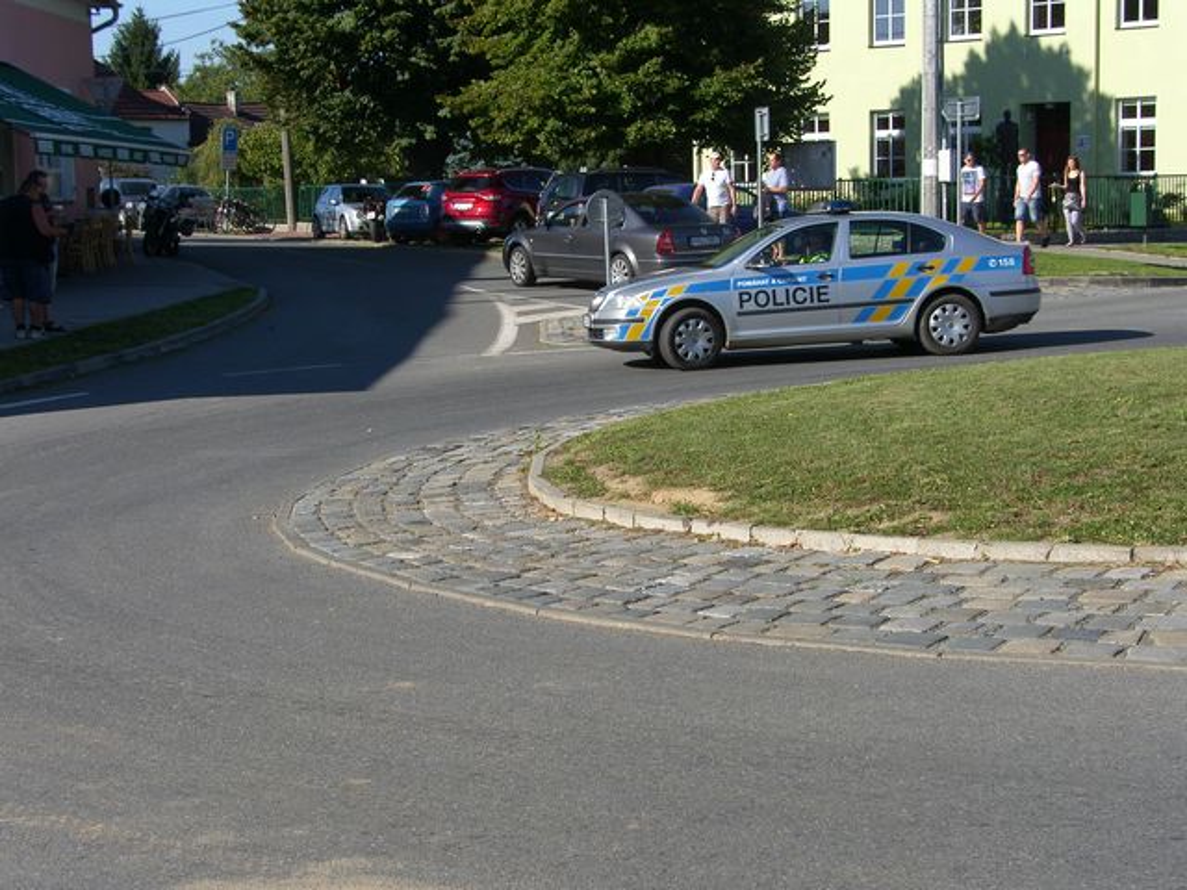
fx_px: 2229
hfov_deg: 29.8
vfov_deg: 22.6
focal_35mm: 65
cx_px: 594
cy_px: 445
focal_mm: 16.7
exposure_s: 1/400
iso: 50
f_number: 5.6
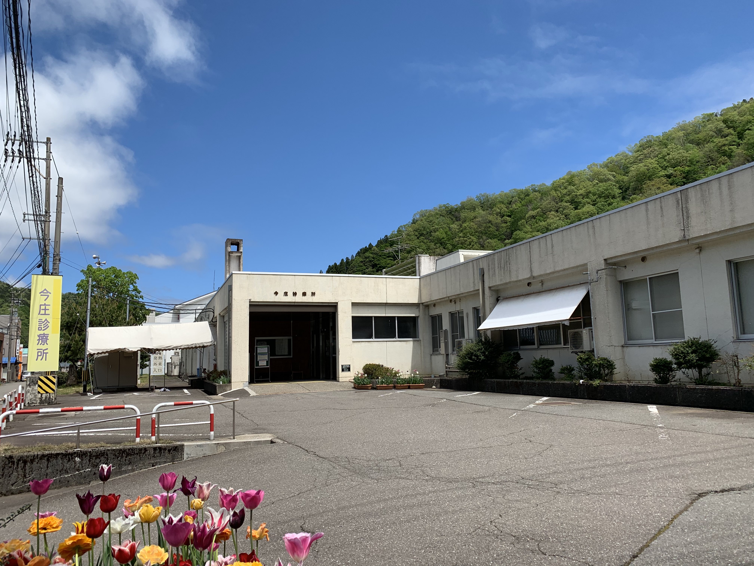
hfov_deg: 67.3
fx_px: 566
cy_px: 283
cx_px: 377
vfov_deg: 53.1
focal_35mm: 26
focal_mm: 4.25
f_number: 1.8
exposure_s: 1/2545
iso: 25
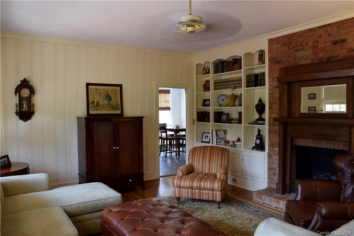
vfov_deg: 47.9
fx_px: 265
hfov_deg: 67.4
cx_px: 177
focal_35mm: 27
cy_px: 118
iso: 100
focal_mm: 18
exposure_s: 1/2
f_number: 7.1
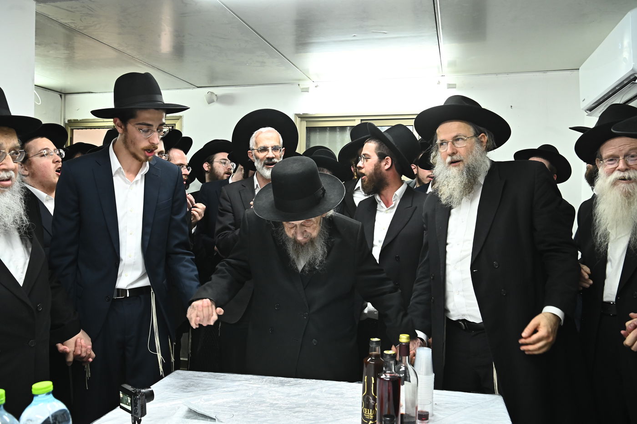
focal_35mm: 32
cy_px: 212
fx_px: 566
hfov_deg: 58.7
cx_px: 318
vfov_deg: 41.1
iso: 2500
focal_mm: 32
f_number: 7.1
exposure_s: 1/160
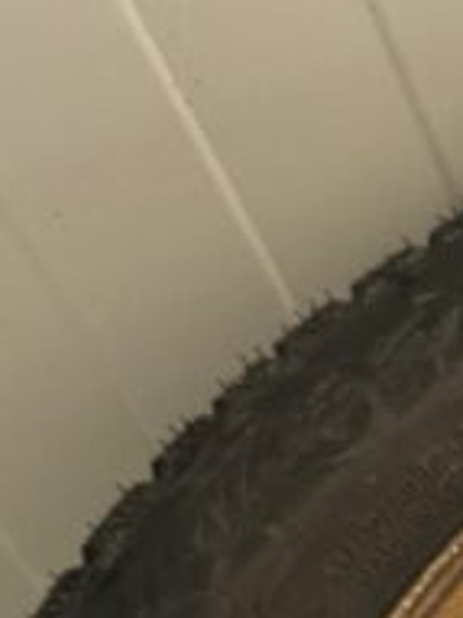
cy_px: 984
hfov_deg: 10.0
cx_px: 1127
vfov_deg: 14.1
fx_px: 2303
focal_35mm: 129
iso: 125
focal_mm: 6.76
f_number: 1.78
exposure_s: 1/121
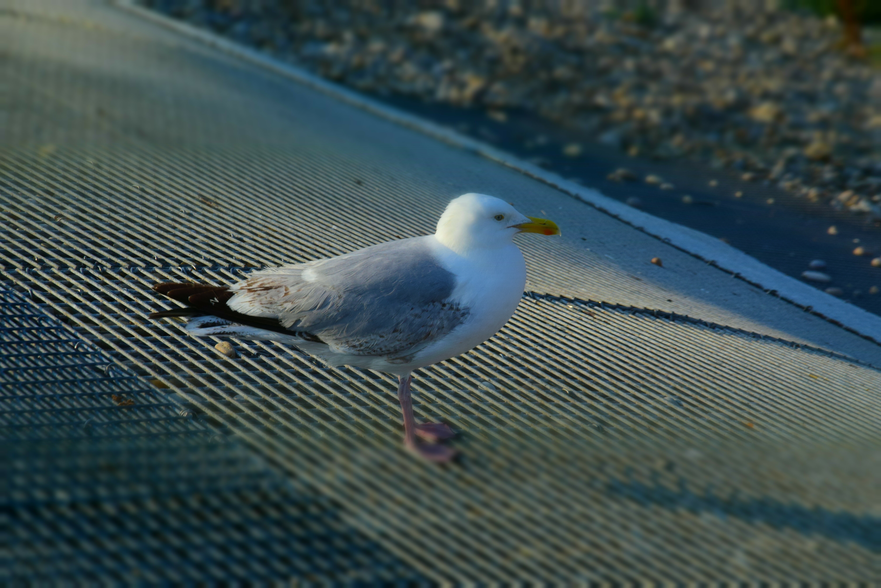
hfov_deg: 13.0
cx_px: 440
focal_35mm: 158
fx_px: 3855
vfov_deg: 8.7
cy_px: 294
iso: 400
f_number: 10
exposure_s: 1/320
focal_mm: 105
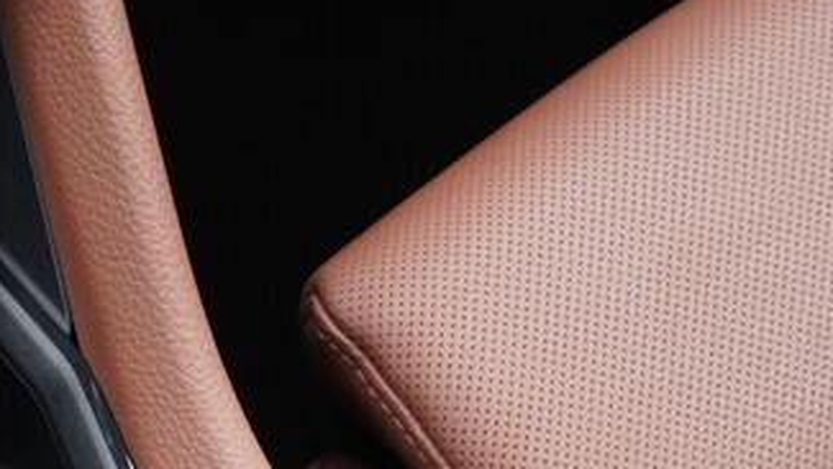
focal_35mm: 119
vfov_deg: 9.7
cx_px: 13
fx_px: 2629
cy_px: 852
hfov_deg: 17.6
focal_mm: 24
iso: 400
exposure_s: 1/40
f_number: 2.8
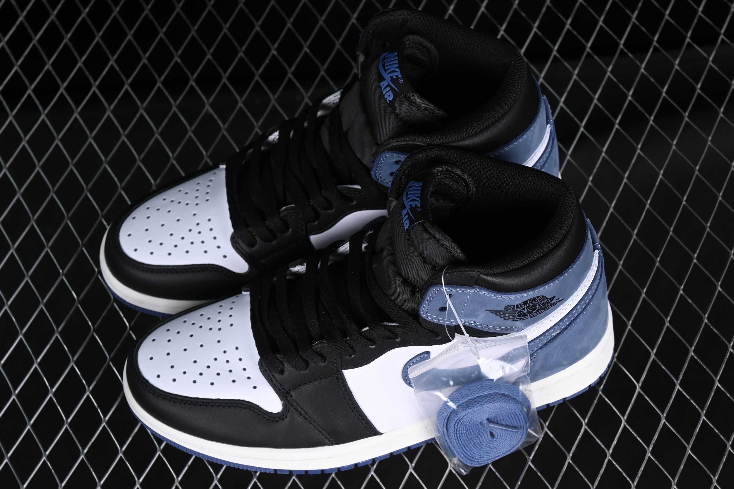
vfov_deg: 18.2
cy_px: 244
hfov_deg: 27.0
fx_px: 1529
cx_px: 367
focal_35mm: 75
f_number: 7.1
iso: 160
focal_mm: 50
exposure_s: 1/60
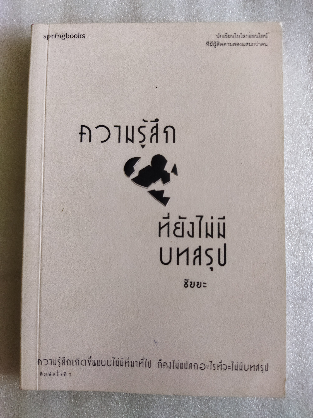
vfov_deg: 65.3
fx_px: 326
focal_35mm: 27
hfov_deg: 51.4
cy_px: 209
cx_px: 156
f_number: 1.79
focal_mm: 4.71
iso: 369
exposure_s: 1/50
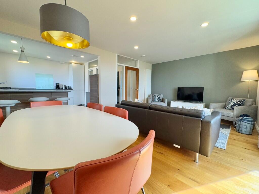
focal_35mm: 14
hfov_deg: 102.1
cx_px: 130
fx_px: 105
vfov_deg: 85.7
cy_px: 97
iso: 100
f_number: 2.2
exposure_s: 1/100
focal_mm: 2.22
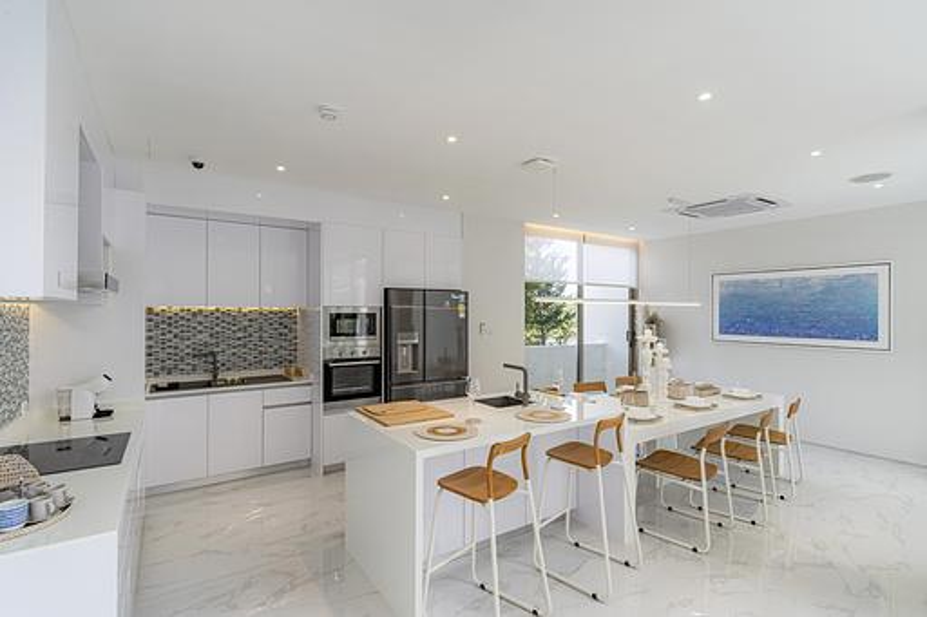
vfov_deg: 70.4
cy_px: 308
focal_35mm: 17
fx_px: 438
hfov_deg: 93.3
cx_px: 464
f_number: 16
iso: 200
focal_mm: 17
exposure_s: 1/60
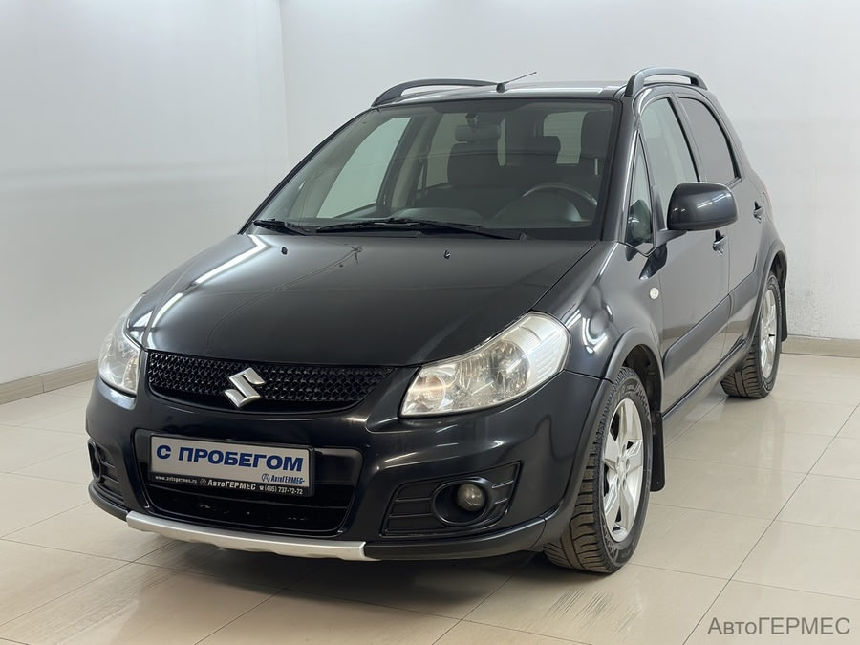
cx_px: 430
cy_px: 322
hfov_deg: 39.7
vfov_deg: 30.3
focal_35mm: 48
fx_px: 1193
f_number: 1.78
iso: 80
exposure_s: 1/100
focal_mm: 6.86
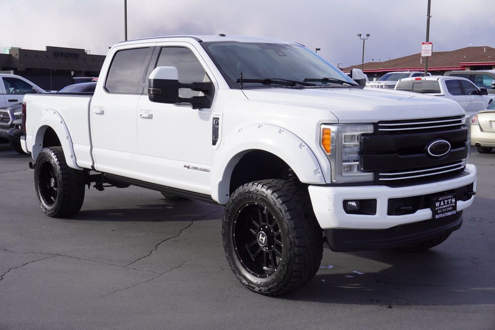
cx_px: 248
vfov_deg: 29.9
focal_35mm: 45
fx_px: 619
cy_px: 165
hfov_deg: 43.6
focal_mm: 30
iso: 100
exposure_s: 1/125
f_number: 10
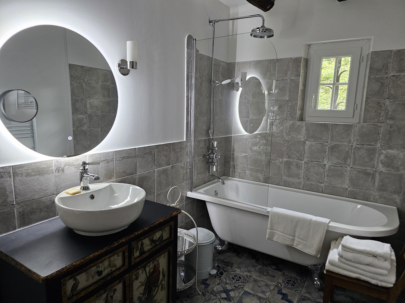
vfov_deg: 58.9
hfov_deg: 73.9
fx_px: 269
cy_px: 152
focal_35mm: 23
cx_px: 202
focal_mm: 6.3
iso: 800
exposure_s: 1/100
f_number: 1.7
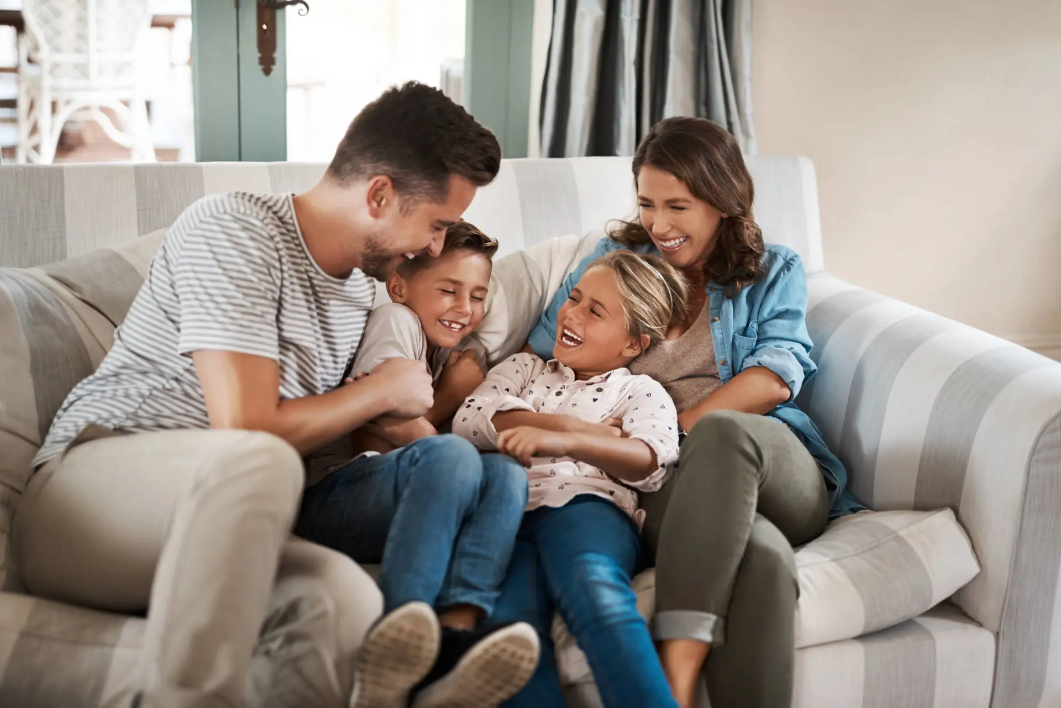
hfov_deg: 39.6
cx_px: 530
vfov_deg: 27.0
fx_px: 1474
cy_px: 354
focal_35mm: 50
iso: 160
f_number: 1.6
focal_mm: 50
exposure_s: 1/250
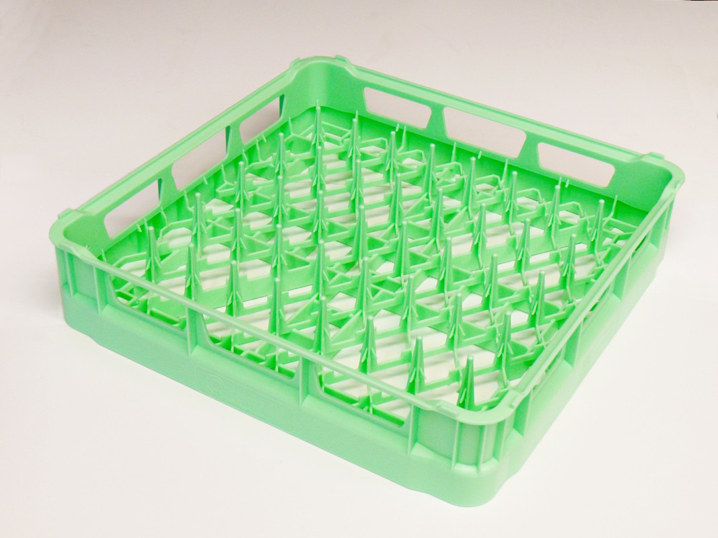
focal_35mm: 57
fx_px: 1182
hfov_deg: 33.8
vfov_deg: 25.7
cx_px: 359
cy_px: 269
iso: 100
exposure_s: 1/40
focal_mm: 10
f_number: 3.2
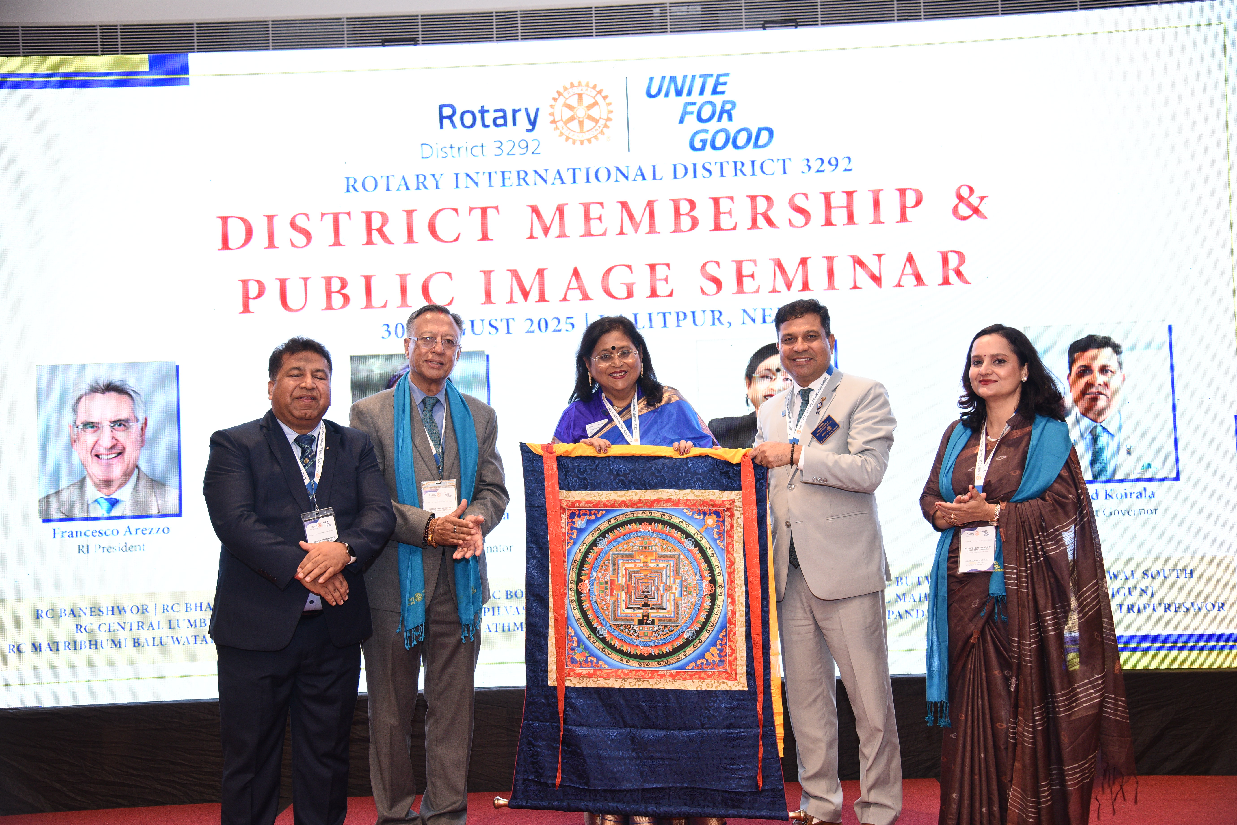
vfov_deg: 35.1
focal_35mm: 38
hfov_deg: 50.7
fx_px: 1306
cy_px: 412
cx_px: 618
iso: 1250
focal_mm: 38
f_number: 4
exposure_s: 1/125
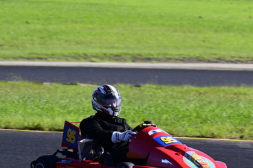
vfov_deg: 2.5
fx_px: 3821
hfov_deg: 3.8
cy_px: 79
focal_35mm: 544
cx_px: 176
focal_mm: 250
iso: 640
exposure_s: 1/640
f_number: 11
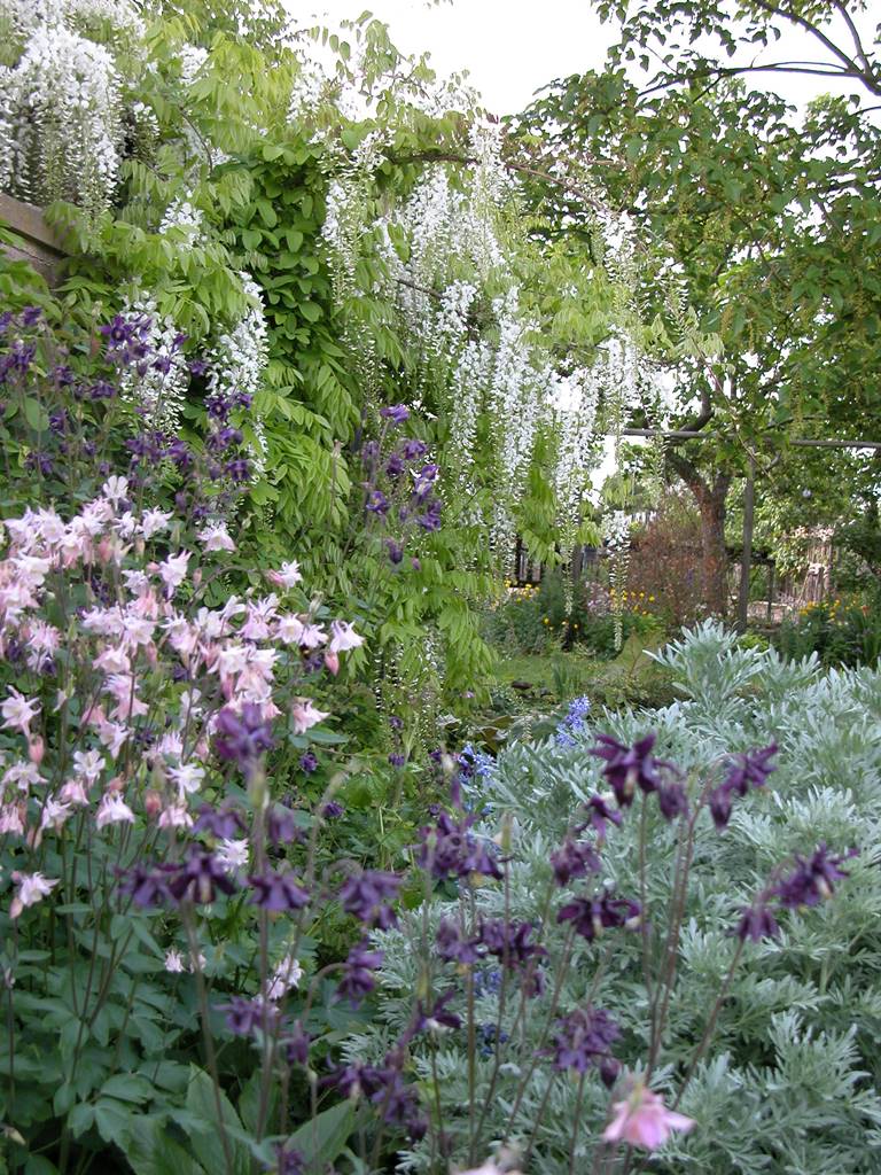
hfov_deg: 27.0
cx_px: 440
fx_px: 1832
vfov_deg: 35.5
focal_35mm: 54
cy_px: 588
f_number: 3.1
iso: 100
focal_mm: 13.7
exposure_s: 1/77.6
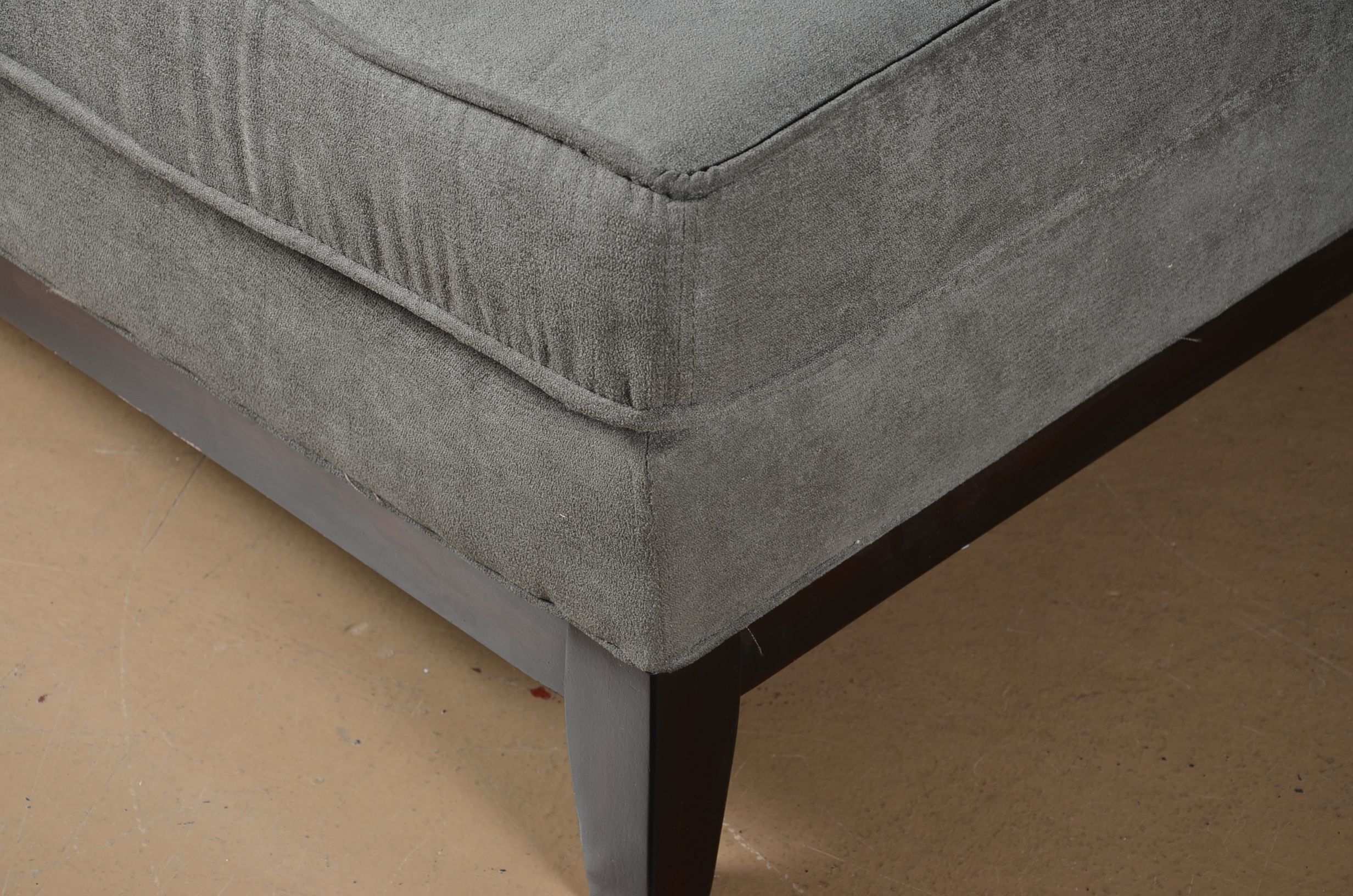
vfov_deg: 12.1
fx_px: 4219
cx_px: 676
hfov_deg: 18.2
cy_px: 448
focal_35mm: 112
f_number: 7.1
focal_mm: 75
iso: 160
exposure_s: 1/80
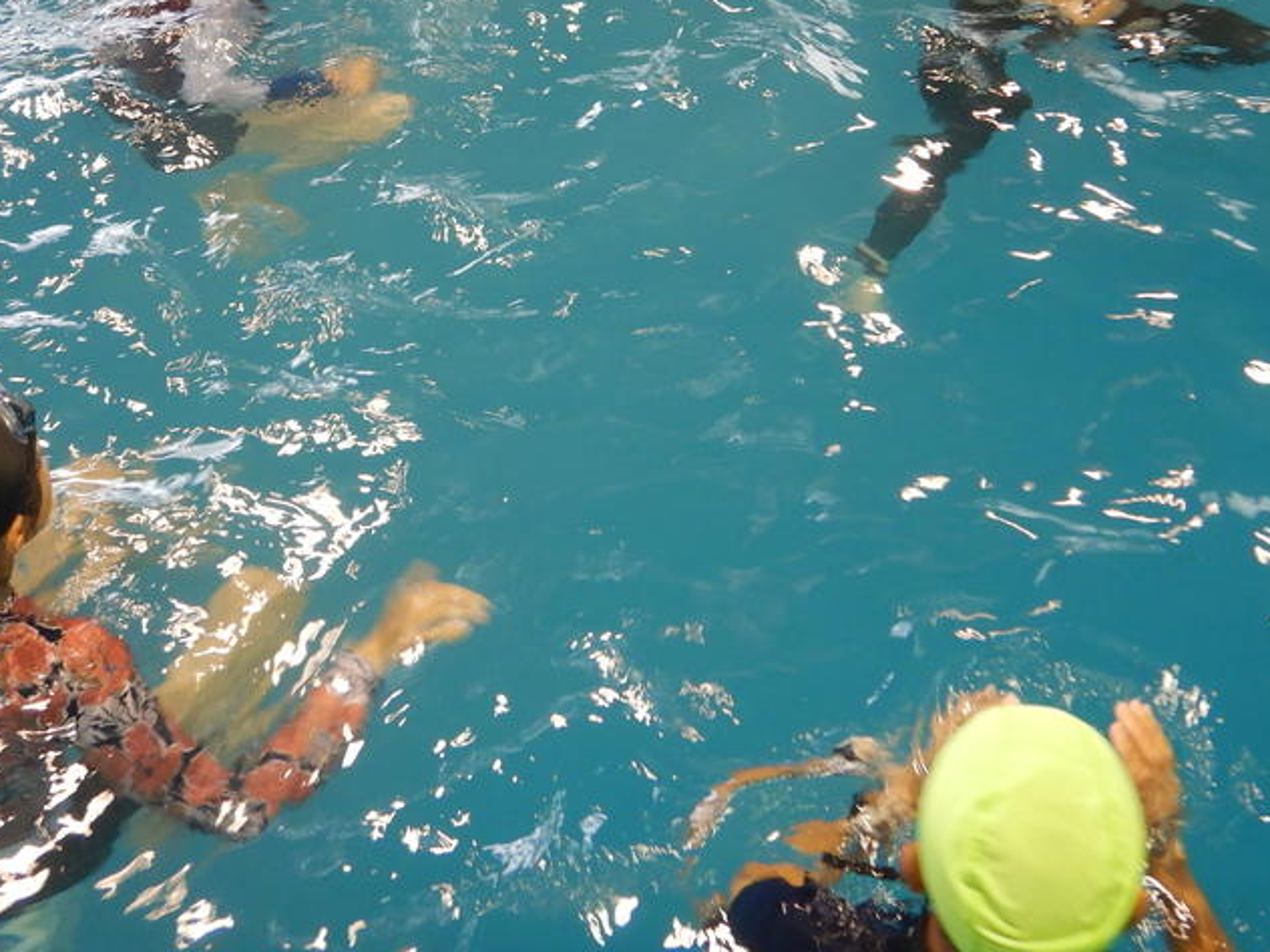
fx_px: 1504
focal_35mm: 41
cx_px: 639
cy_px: 143
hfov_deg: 45.8
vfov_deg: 33.7
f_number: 2.8
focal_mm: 4.3
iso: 180
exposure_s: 1/30
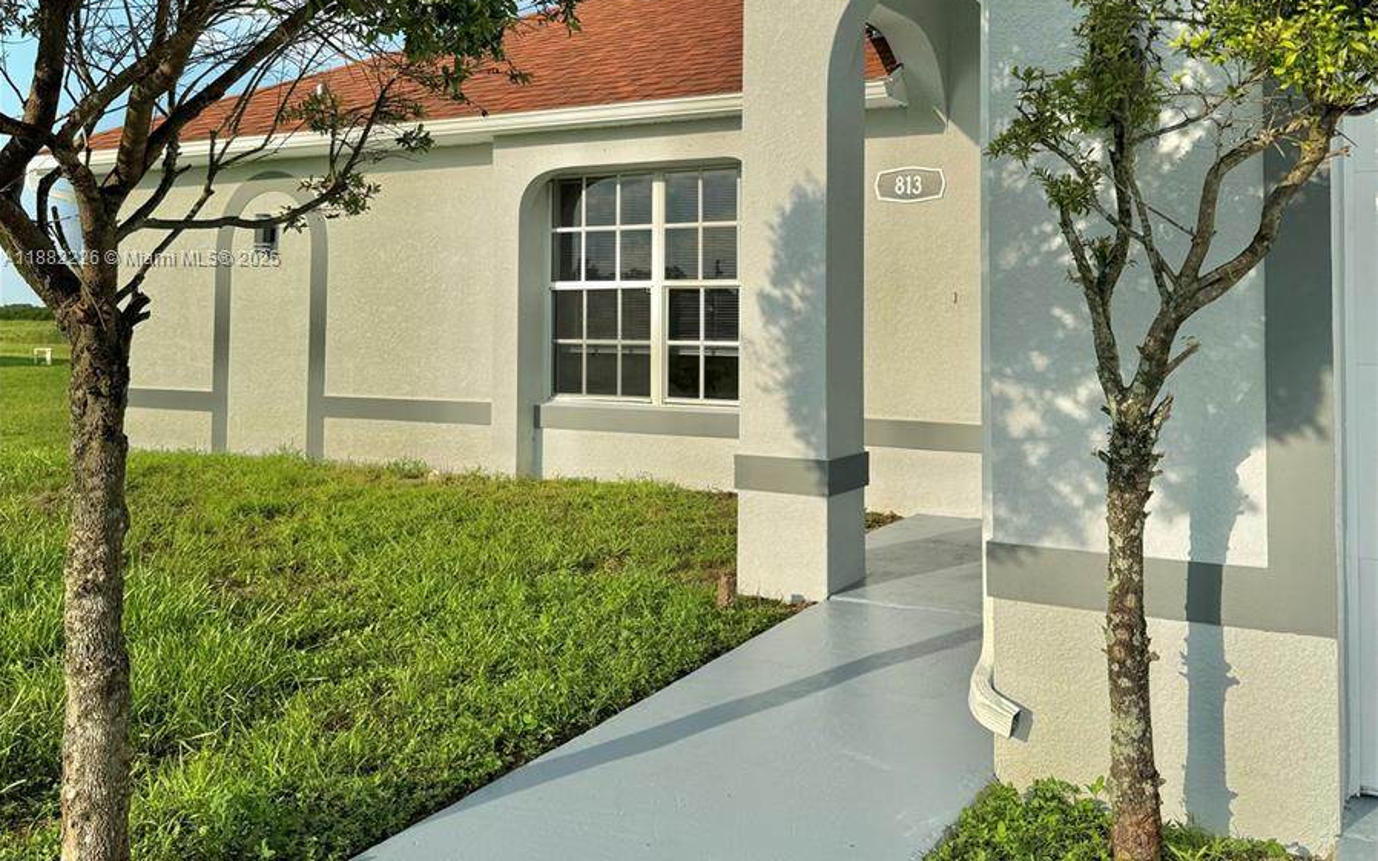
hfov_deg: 56.7
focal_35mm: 34
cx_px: 689
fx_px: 1277
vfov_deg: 36.7
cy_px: 259
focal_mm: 6.76
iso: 80
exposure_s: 1/5348
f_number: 1.78
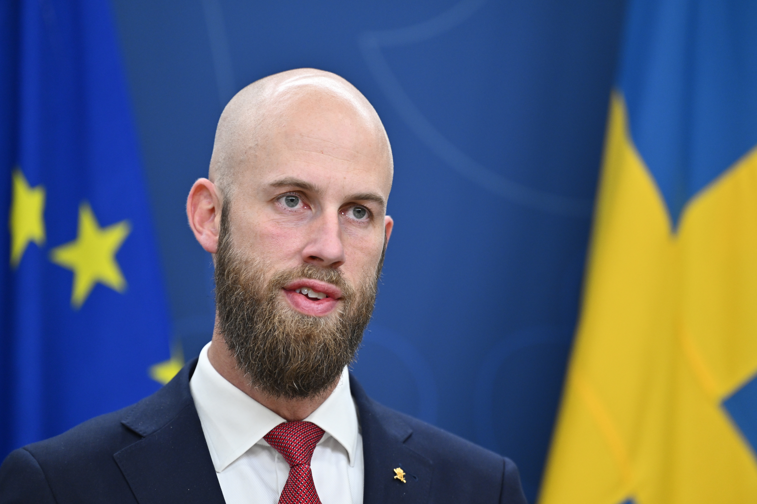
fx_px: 5887
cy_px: 252
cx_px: 378
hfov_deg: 7.4
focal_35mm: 280
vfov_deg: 4.9
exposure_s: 1/250
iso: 1400
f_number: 4
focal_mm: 280
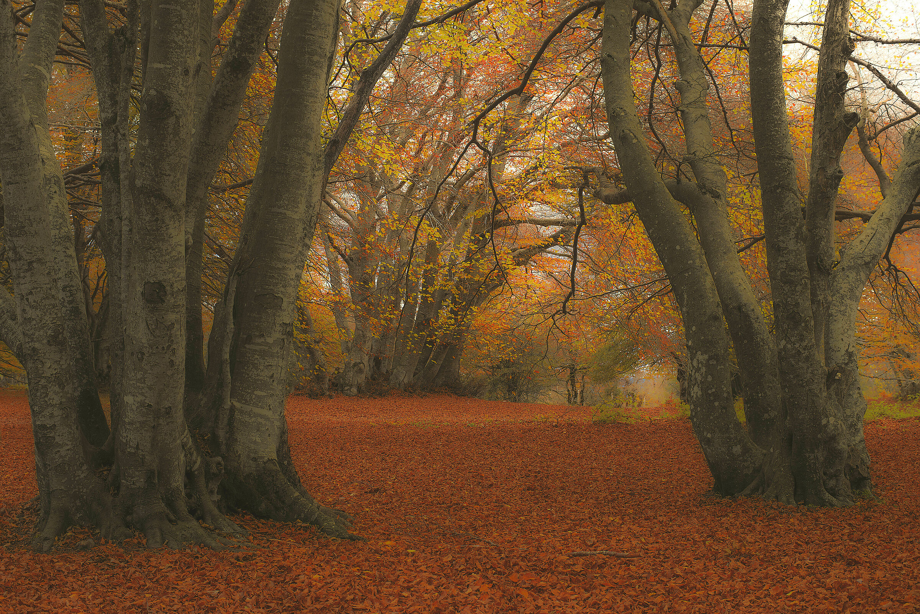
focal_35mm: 50
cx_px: 460
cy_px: 307
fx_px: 1278
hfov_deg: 39.6
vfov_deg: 27.0
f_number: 8
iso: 125
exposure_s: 1/15
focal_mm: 50
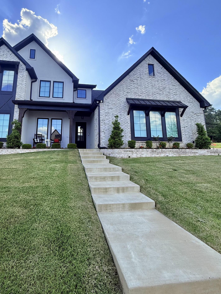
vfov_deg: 90.5
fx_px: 145
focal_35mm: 17
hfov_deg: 74.0
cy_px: 127
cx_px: 90
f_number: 2.2
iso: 64
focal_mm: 2.22
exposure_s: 1/1189
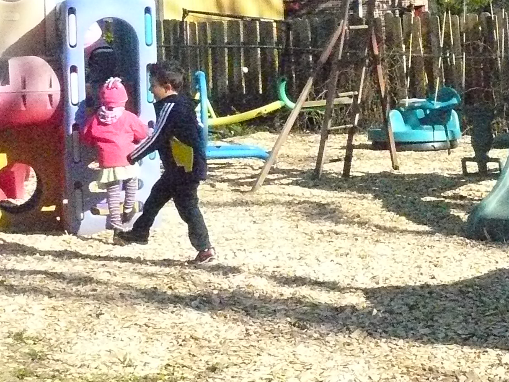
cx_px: 454
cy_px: 172
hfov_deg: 21.1
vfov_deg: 16.2
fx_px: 1338
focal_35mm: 91
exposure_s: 1/1600
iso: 1250
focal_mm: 6
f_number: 6.3
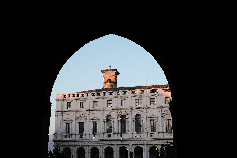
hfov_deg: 42.7
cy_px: 79
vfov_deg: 29.2
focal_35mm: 46
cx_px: 118
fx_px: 303
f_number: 5
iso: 200
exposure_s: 1/110
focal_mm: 30.8
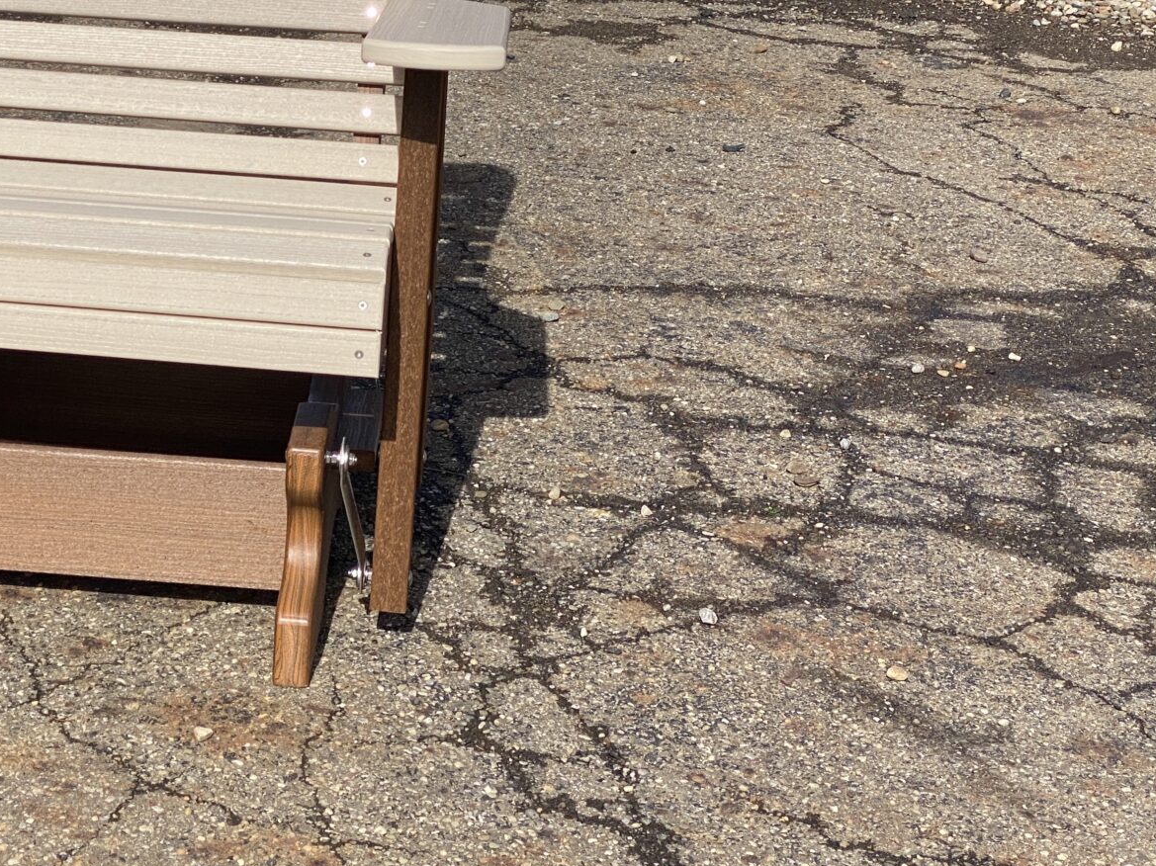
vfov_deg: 16.5
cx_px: 176
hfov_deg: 21.6
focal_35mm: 89
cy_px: 188
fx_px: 2971
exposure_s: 1/1845
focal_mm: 6
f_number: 2
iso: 20
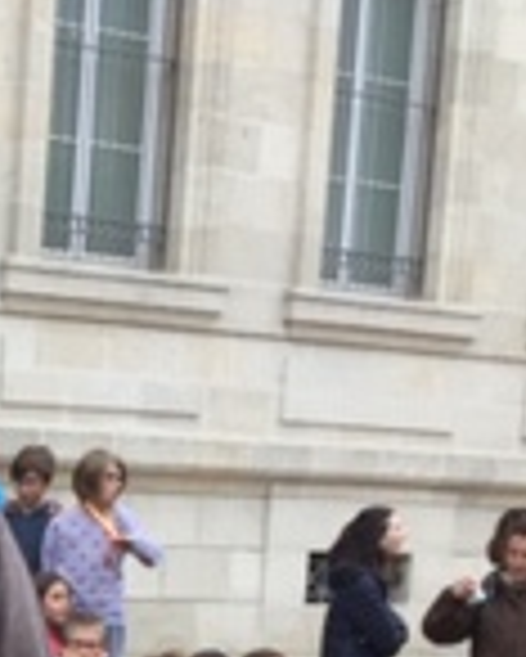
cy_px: 1035
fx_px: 2410
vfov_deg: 14.3
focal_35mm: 124
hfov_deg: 11.2
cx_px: -544
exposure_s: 1/100
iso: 50
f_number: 2.2
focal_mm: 4.15
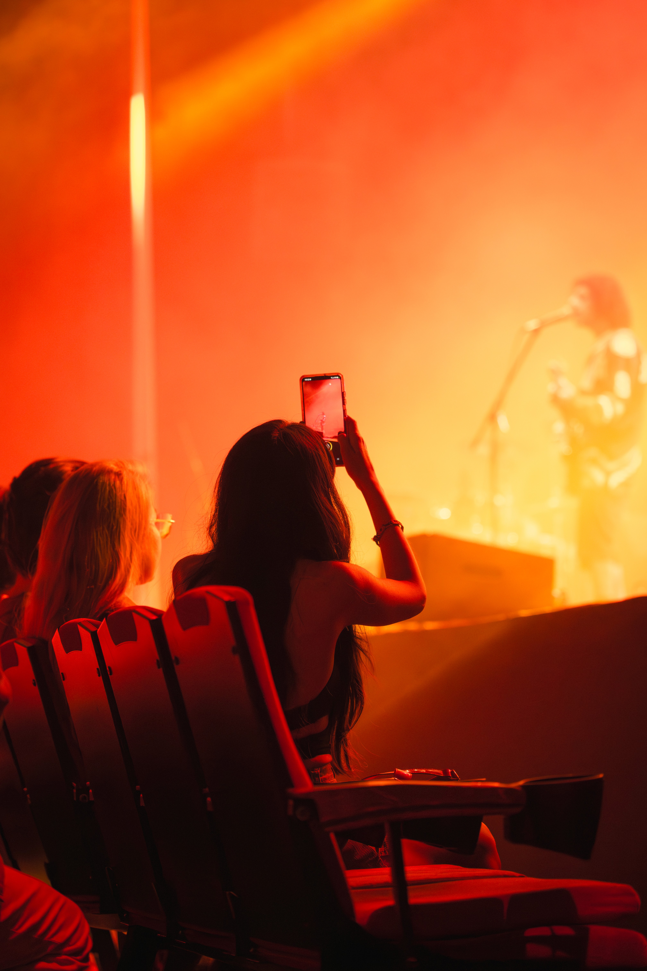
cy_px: 486
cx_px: 324
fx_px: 3235
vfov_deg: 17.1
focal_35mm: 120
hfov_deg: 11.4
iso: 6400
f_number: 4
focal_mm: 120
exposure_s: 1/50
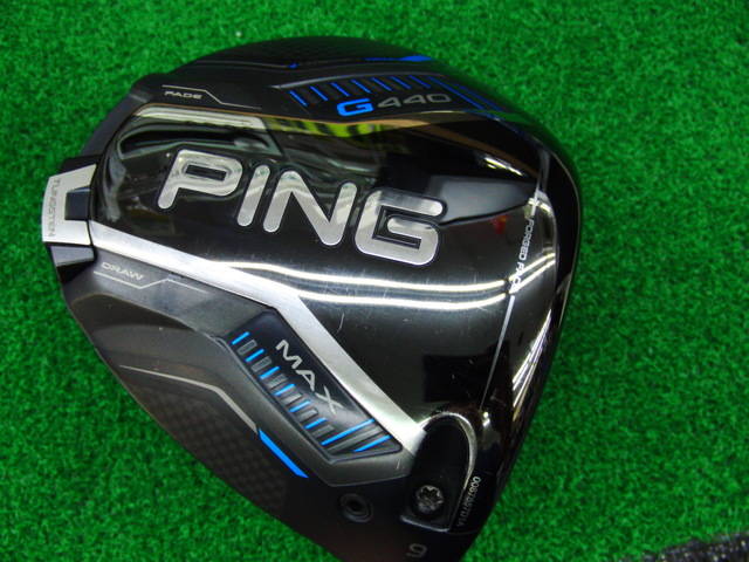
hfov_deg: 50.1
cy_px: 281
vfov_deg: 38.7
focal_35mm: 37
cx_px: 374
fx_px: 801
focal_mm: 6.42
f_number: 3.6
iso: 400
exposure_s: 1/60
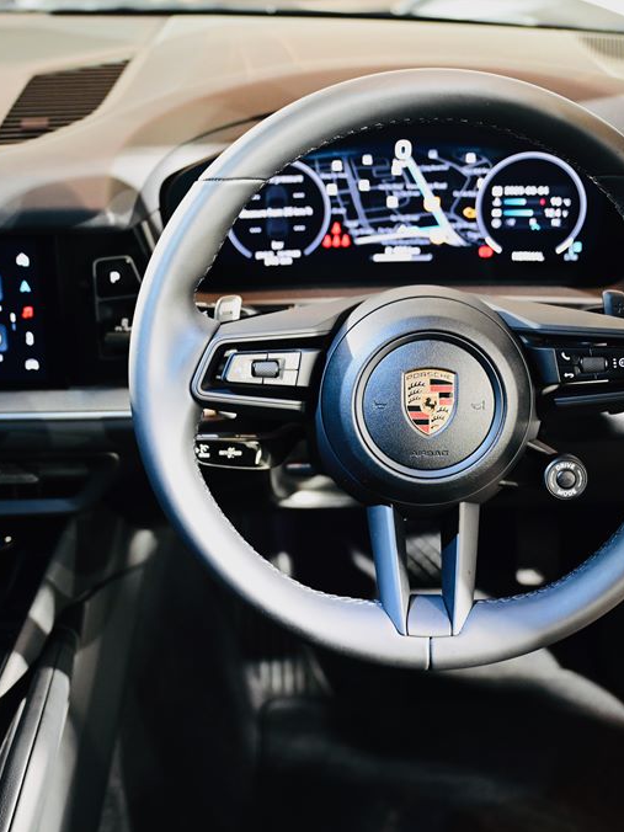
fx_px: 1226
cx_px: 262
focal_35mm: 51
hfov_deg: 28.5
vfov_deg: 37.5
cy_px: 419
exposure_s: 1/25
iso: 2500
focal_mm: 35
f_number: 2.8
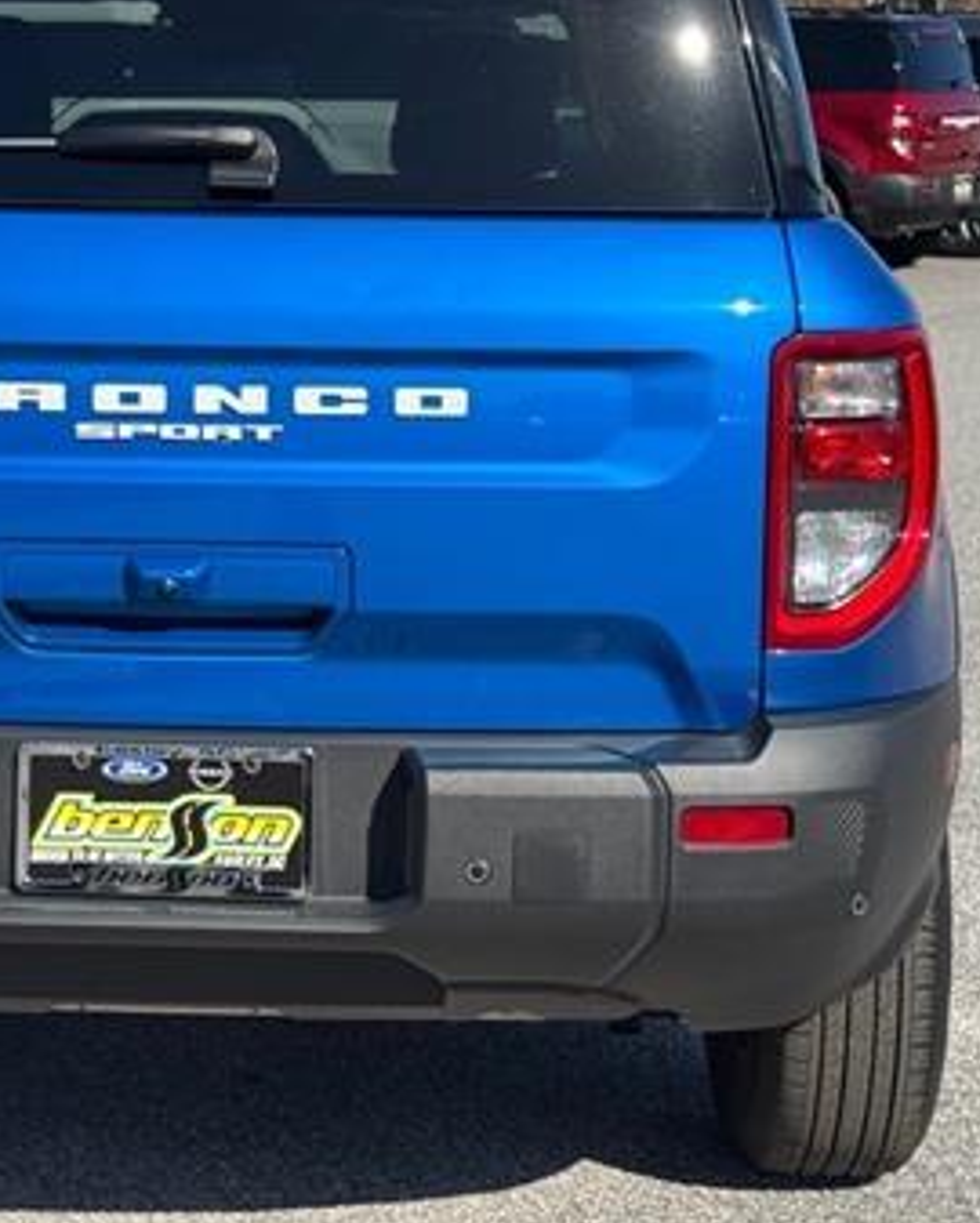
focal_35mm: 89
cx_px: 196
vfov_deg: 21.4
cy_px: 392
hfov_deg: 17.1
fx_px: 3224
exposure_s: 1/3425
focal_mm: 6.76
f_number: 1.78
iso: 64
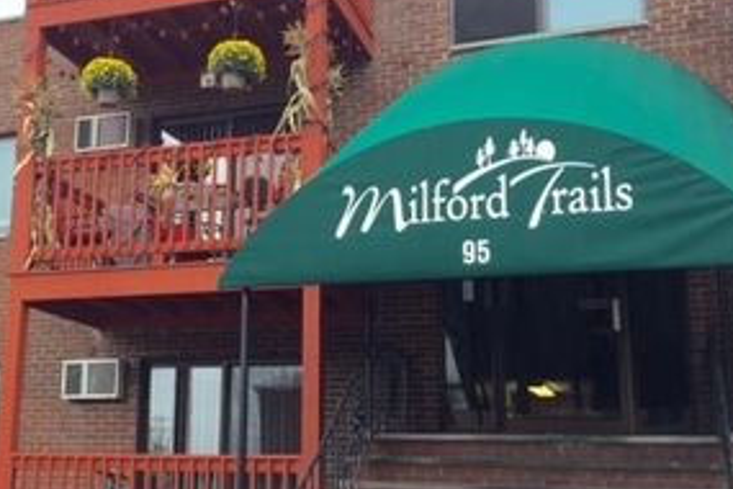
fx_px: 1079
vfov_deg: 25.5
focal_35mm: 53
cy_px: 238
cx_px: 201
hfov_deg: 36.8
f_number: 2.2
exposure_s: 1/163
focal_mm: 4.15
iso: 32
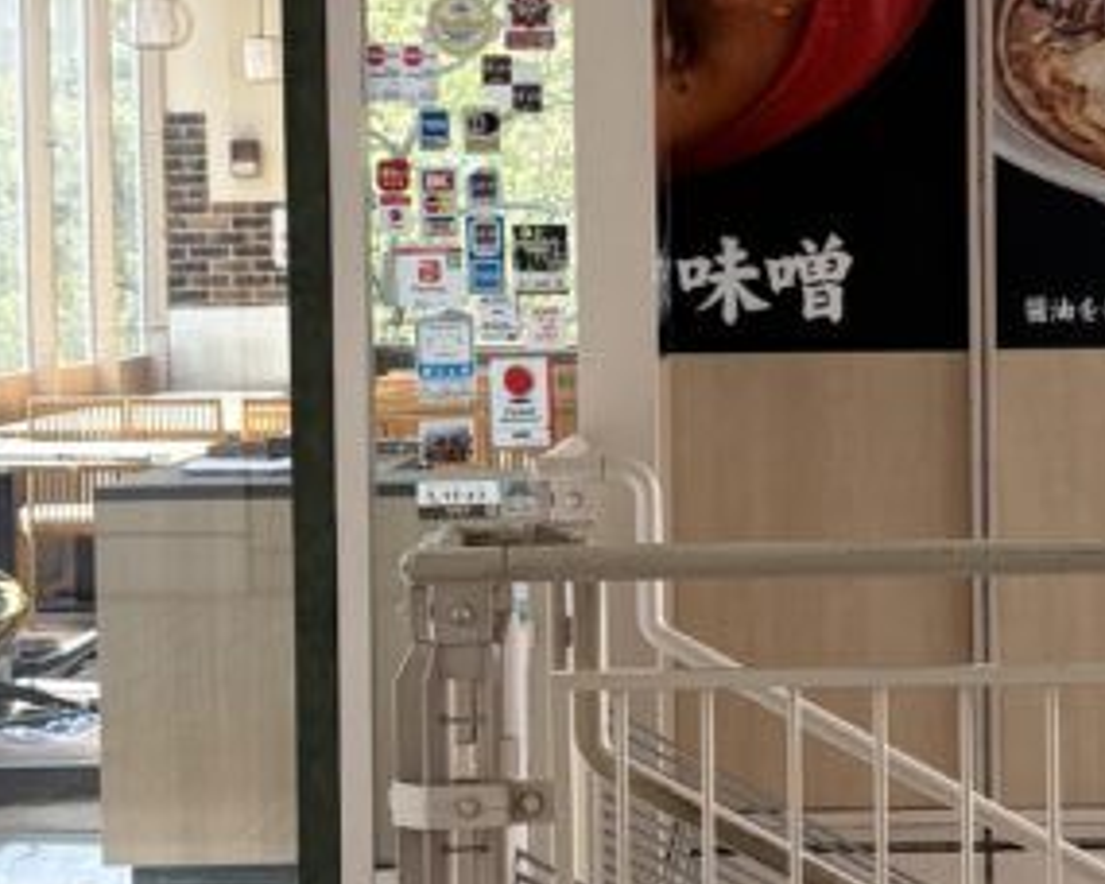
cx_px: 946
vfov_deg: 13.5
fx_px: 3728
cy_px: 461
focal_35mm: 114
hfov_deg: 16.7
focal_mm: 5.96
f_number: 1.6
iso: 40
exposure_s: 1/195
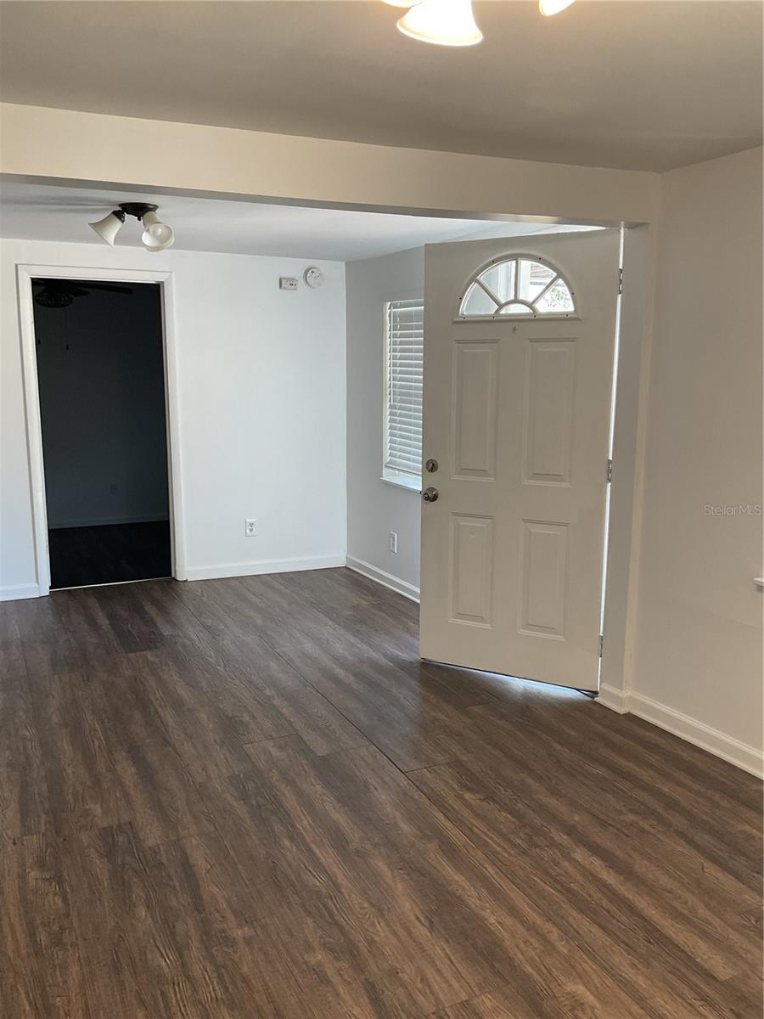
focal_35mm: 29
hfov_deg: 48.2
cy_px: 510
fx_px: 853
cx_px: 382
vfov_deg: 61.7
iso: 50
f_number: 1.8
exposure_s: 1/60
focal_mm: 3
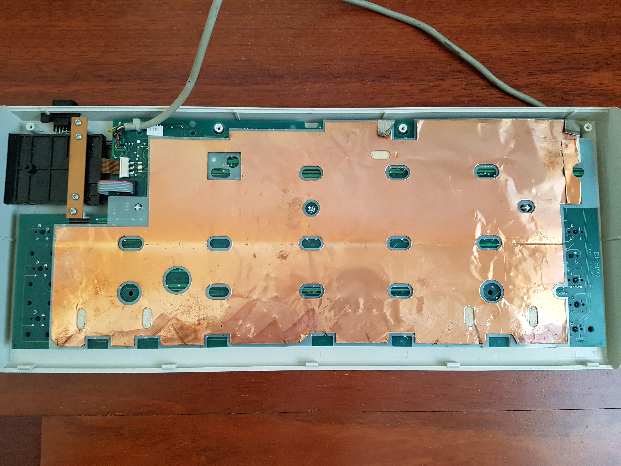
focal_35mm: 26
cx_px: 310
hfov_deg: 67.3
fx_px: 466
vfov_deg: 53.1
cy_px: 233
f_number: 1.7
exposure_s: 1/11
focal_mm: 4.2
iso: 200
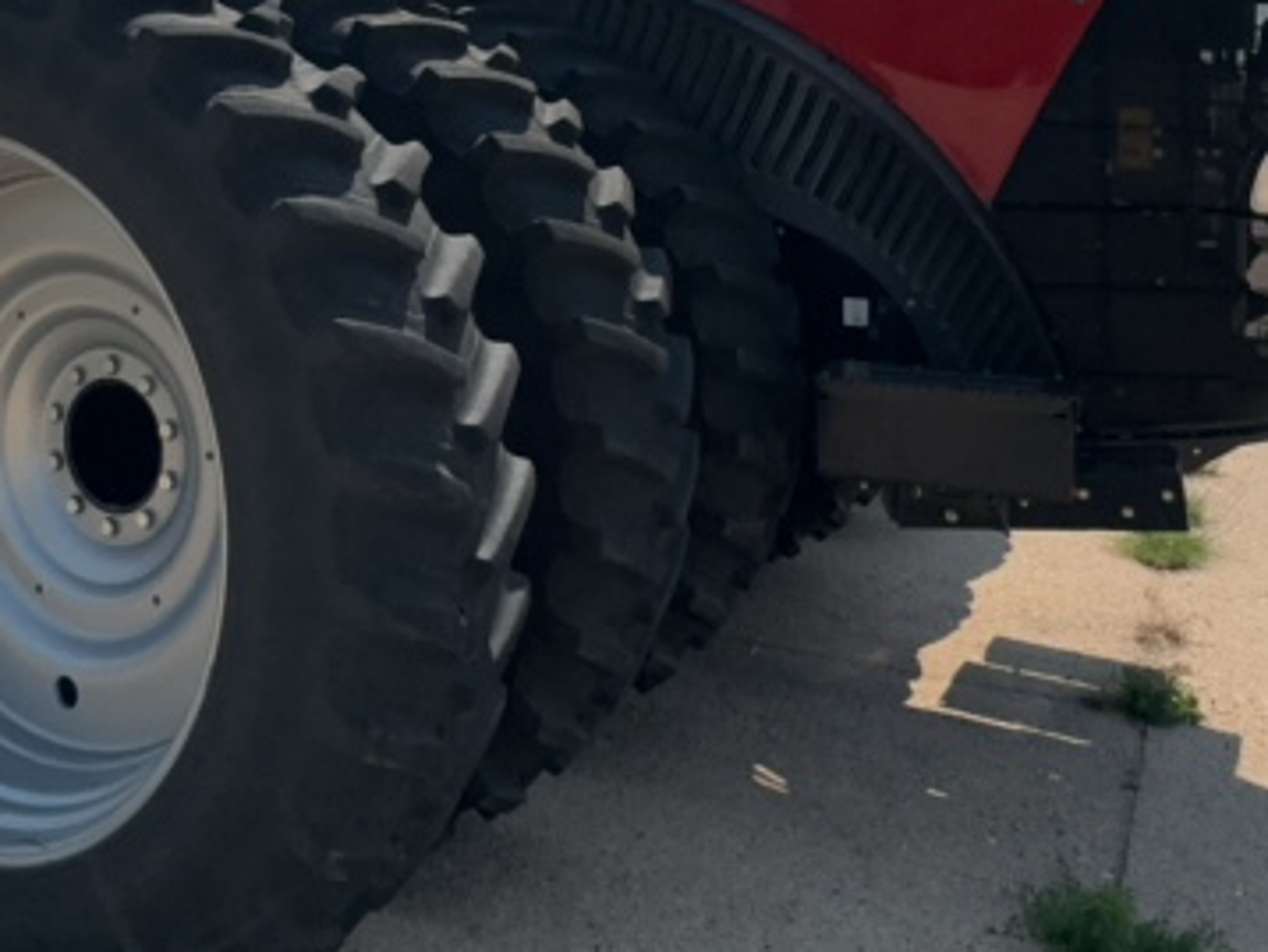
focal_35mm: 40
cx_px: 425
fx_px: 1466
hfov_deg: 46.1
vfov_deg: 34.0
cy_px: 88
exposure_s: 1/3125
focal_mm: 2.22
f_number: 2.2
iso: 50
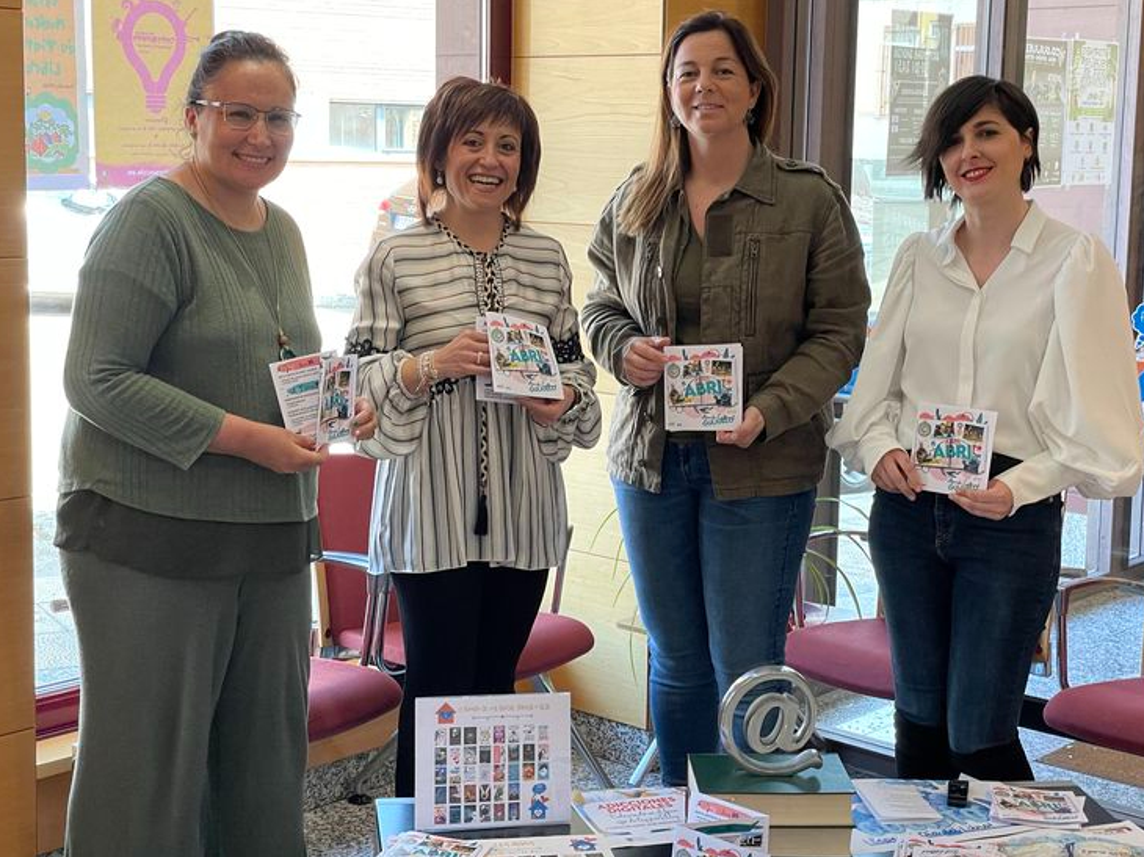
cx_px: 610
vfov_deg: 25.6
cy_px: 390
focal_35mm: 57
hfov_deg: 33.8
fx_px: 1883
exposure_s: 1/100
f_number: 2
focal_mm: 6
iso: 80
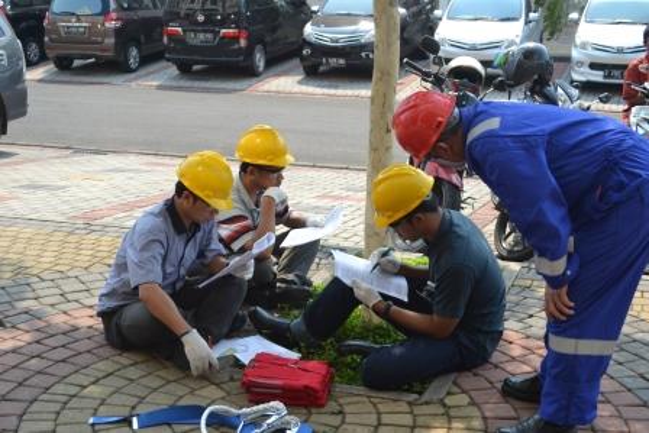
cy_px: 216
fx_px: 974
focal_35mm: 54
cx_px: 324
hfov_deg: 36.9
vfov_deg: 25.1
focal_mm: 36
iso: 100
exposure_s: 1/160
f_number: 6.3
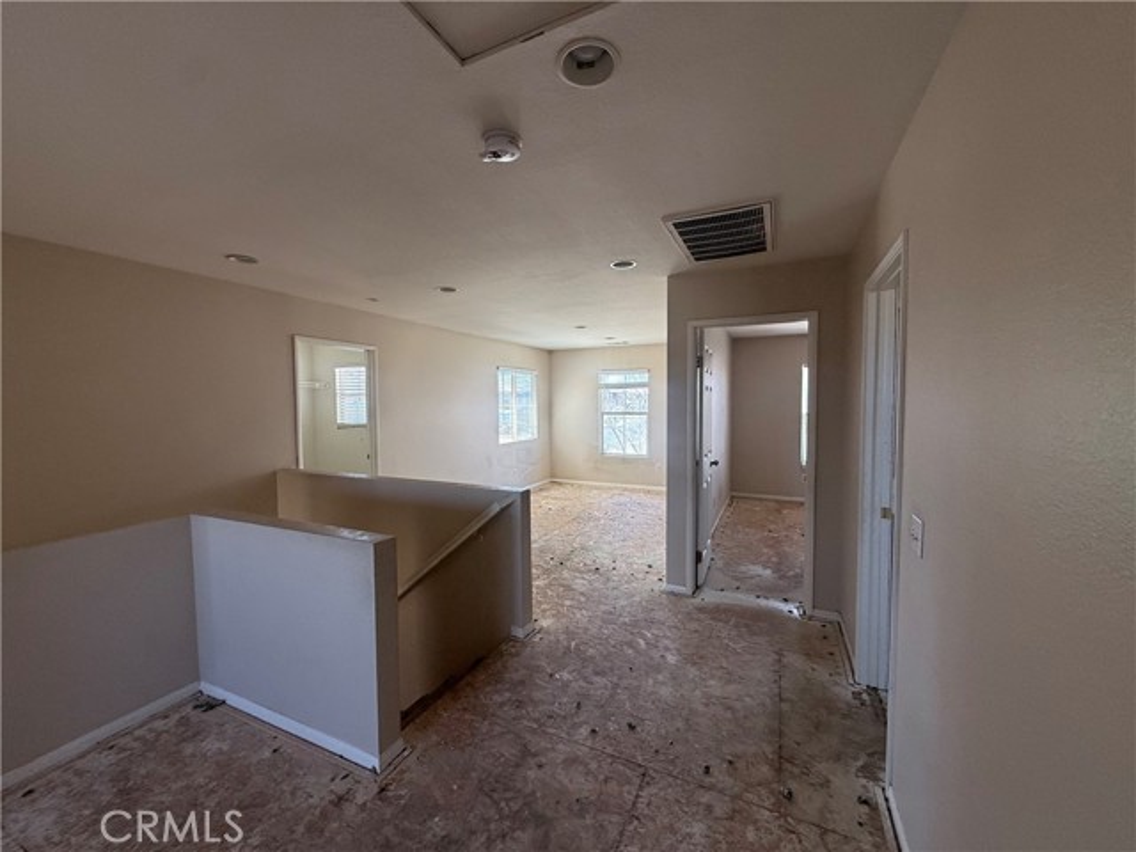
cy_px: 426
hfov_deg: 102.1
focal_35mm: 14
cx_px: 568
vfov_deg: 85.7
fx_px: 459
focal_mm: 2.22
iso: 100
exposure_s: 1/99
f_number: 2.2
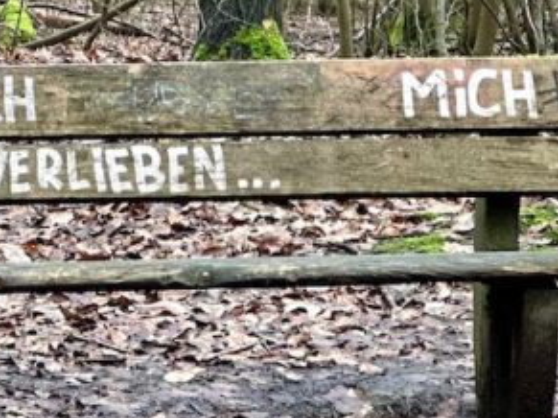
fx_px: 4367
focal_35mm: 271
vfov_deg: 5.5
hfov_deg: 7.3
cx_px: -25
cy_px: 29
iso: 160
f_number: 2.8
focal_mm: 9
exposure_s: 1/99
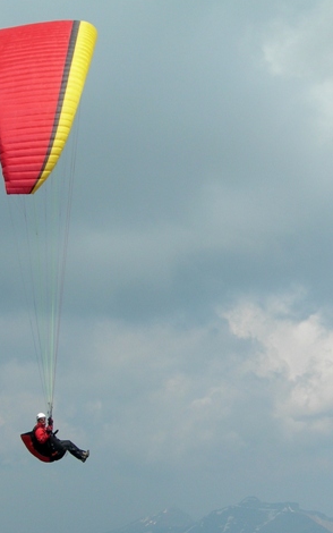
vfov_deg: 18.9
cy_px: 312
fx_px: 1596
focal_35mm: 110
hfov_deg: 11.8
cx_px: 322
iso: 50
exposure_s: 1/414
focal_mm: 12.7
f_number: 5.9
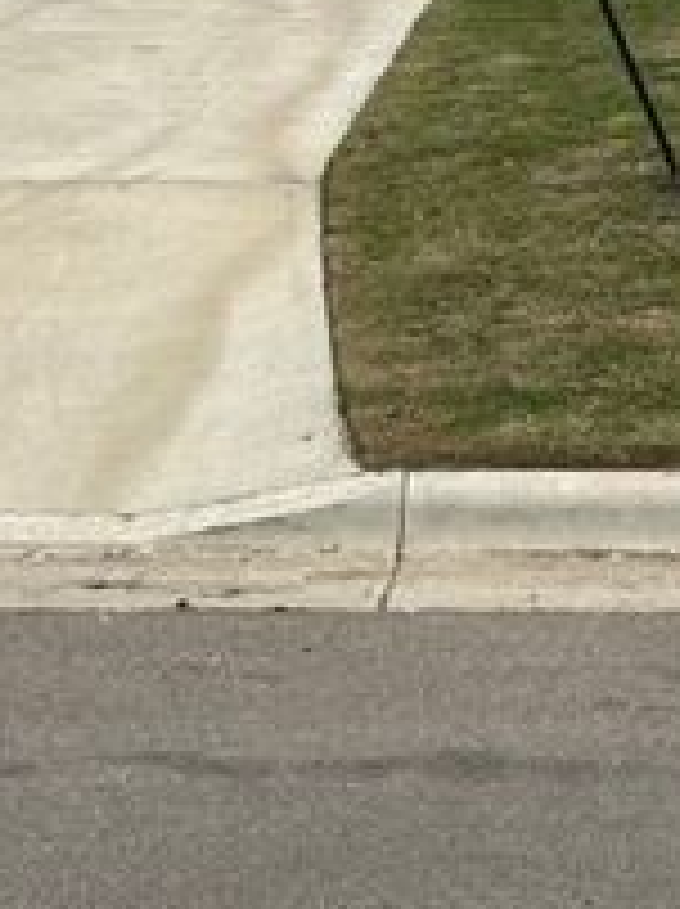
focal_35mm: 86
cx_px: 572
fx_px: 2257
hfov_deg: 17.0
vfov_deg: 21.6
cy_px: -79
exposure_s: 1/1669
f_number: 1.5
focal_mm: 5.7
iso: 50
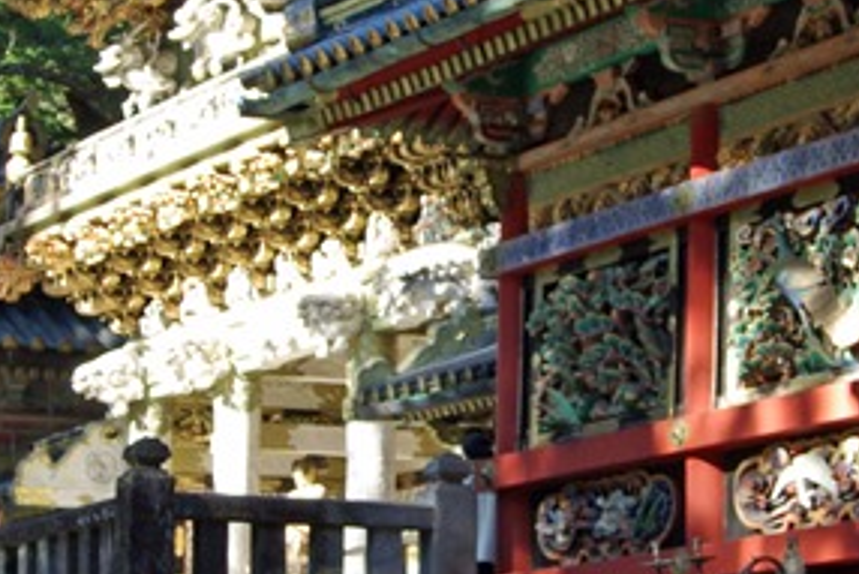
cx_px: 497
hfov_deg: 11.9
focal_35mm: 172
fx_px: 4115
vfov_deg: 8.0
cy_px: 275
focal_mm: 38.75
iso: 200
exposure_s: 1/80
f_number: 7.1
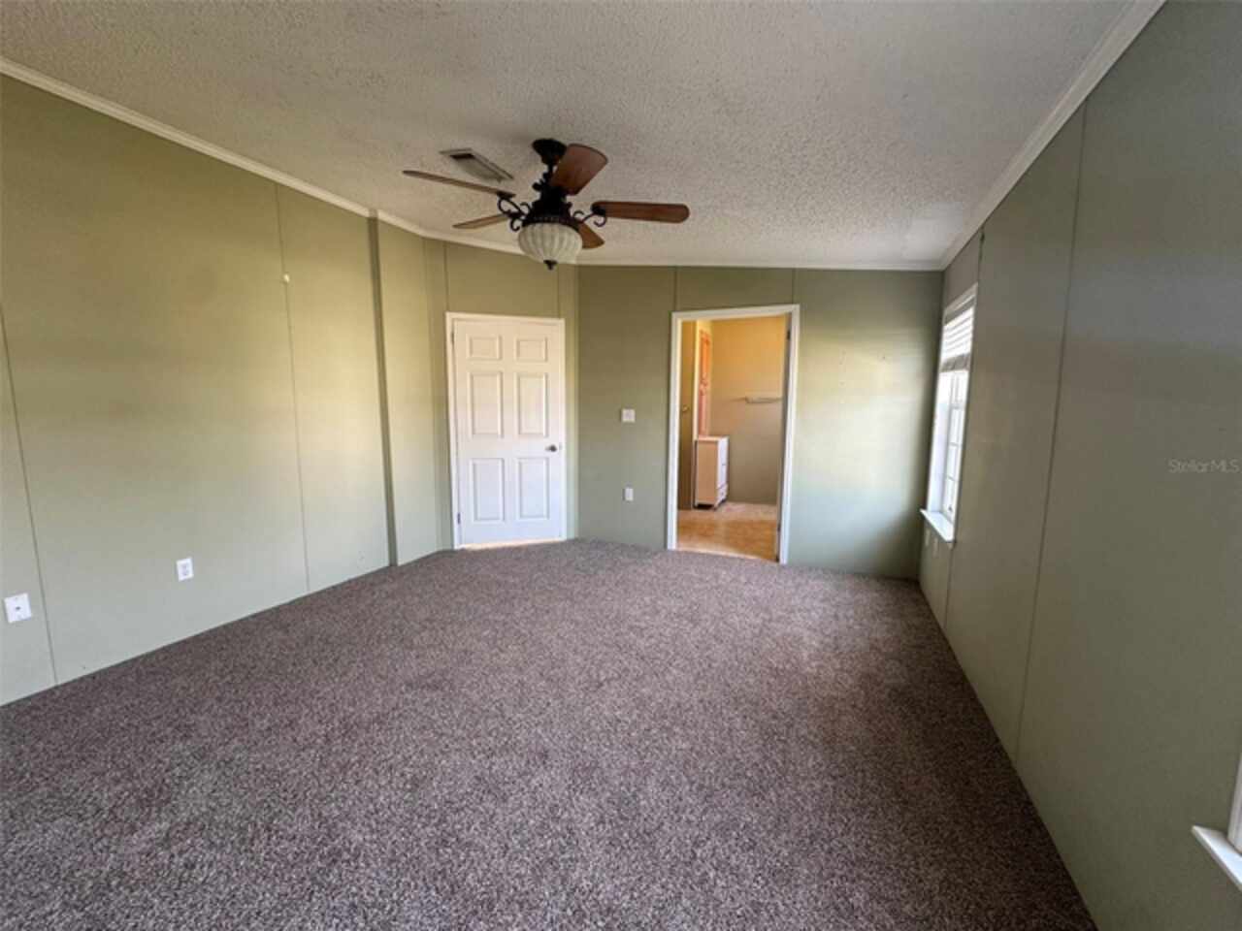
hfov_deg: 102.1
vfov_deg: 85.7
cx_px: 621
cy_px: 466
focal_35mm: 14
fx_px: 502
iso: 160
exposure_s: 1/60
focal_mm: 2.22
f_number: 2.2
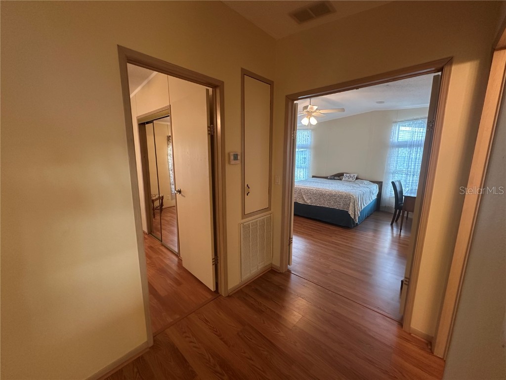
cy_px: 190
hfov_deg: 102.1
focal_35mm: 14
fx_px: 205
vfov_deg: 85.7
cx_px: 253
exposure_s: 1/60
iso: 250
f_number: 2.2
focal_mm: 2.22
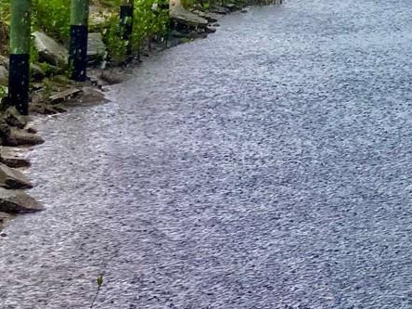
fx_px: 1202
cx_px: 699
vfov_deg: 14.0
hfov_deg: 16.8
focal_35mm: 101
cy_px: -101
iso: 20
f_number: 1.8
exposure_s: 1/762
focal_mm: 3.99
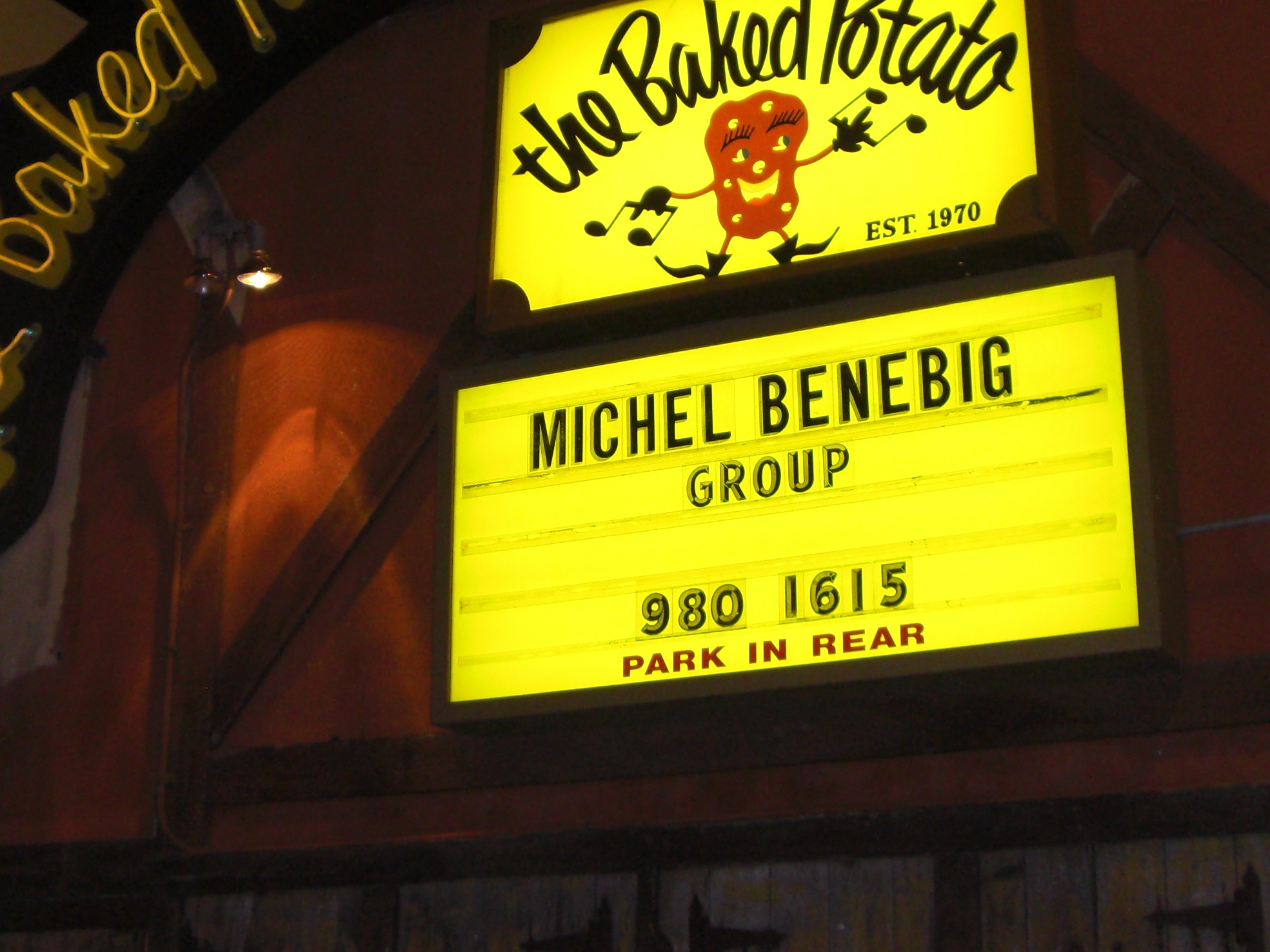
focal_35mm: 63
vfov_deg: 23.1
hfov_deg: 30.7
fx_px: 2311
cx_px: 557
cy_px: 275
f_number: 2.7
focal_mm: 6.2
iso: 200
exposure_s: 1/60
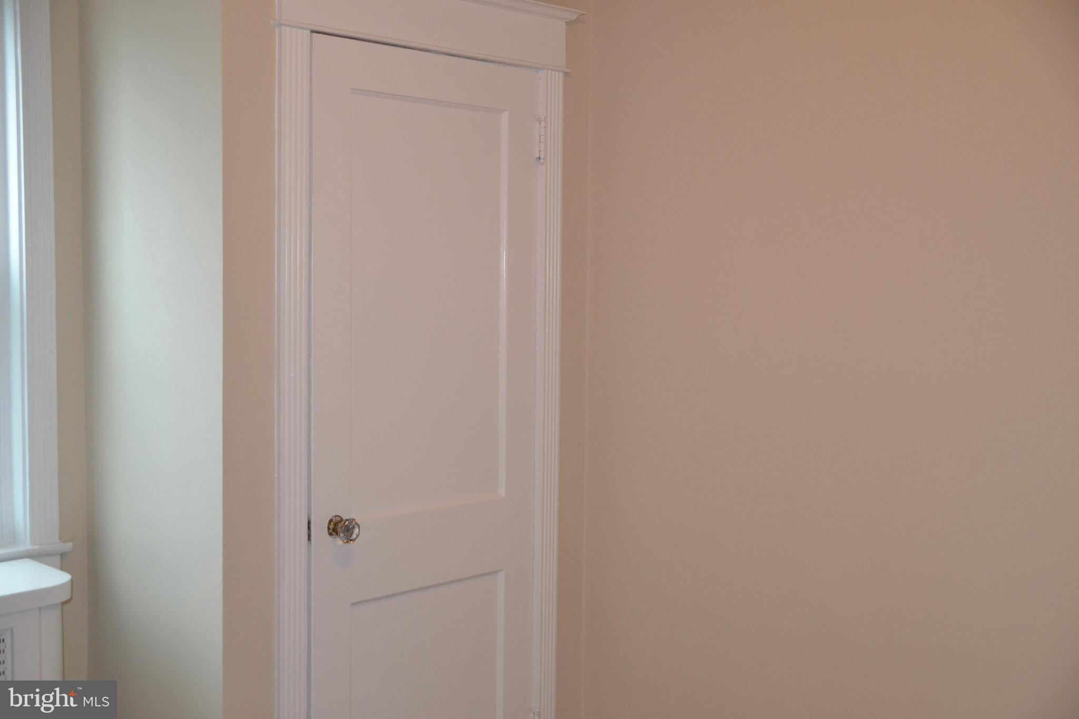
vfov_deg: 31.9
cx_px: 540
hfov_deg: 46.4
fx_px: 1259
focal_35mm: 42
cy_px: 360
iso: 1400
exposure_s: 1/60
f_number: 4
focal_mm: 28
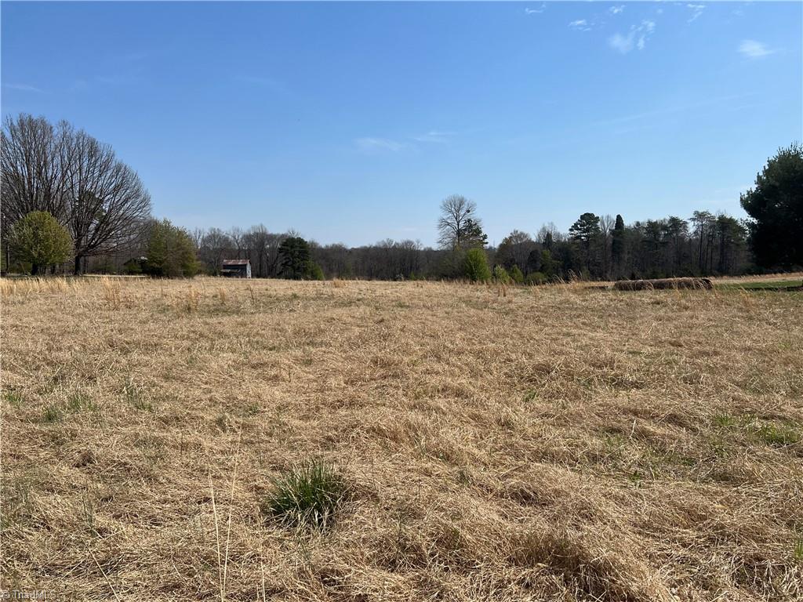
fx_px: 603
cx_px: 402
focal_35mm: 26
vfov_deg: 53.1
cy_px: 301
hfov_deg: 67.3
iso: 50
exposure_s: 1/7463
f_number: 1.5
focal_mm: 5.7
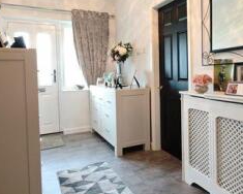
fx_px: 209
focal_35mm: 29
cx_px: 141
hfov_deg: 60.1
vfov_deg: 49.7
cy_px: 80
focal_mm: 2.03
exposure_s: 1/16.7
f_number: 1.8
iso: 640
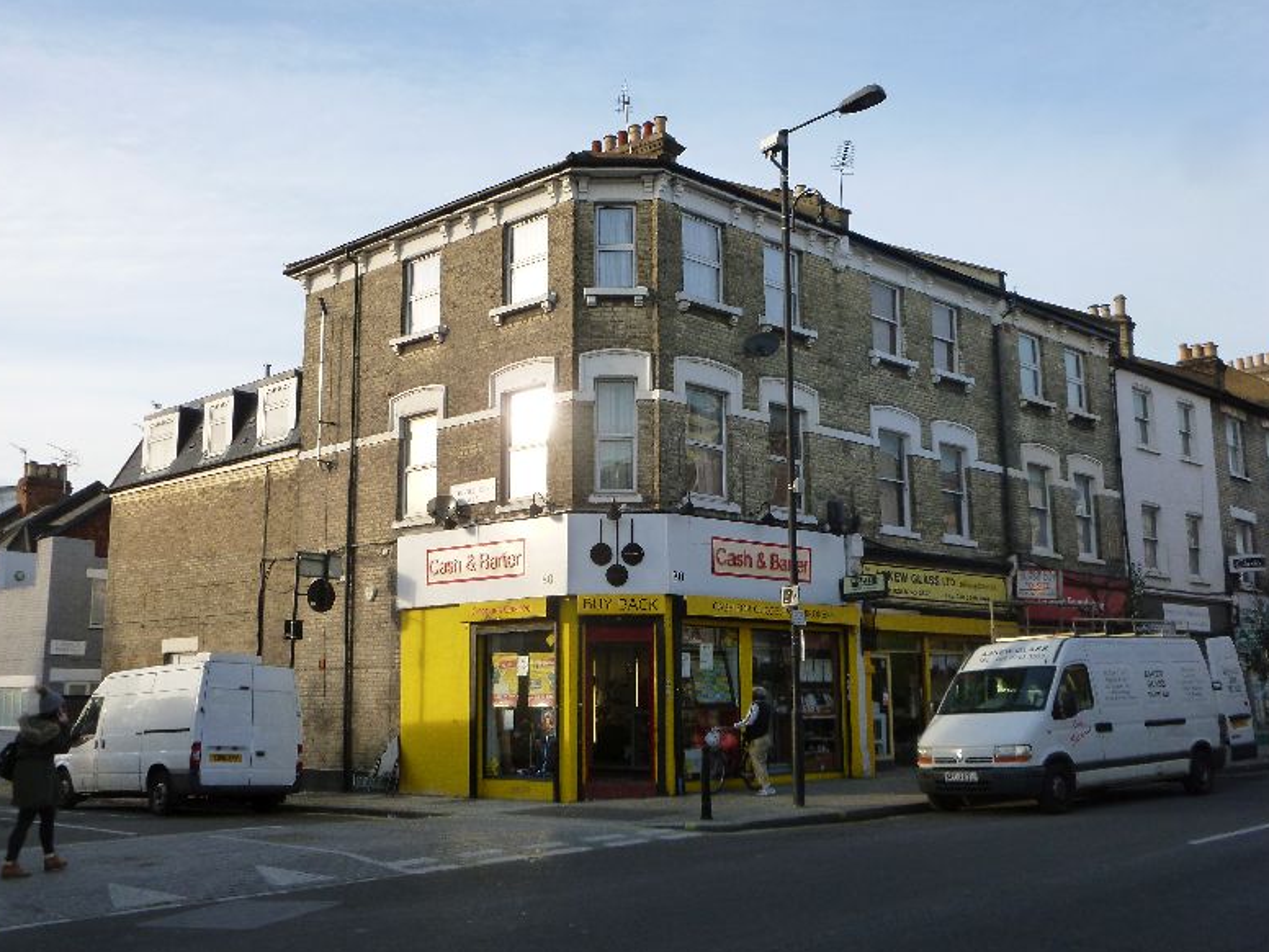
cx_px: 634
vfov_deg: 42.9
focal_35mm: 33
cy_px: 484
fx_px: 1210
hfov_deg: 55.4
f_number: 3.5
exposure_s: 1/400
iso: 160
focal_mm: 5.7
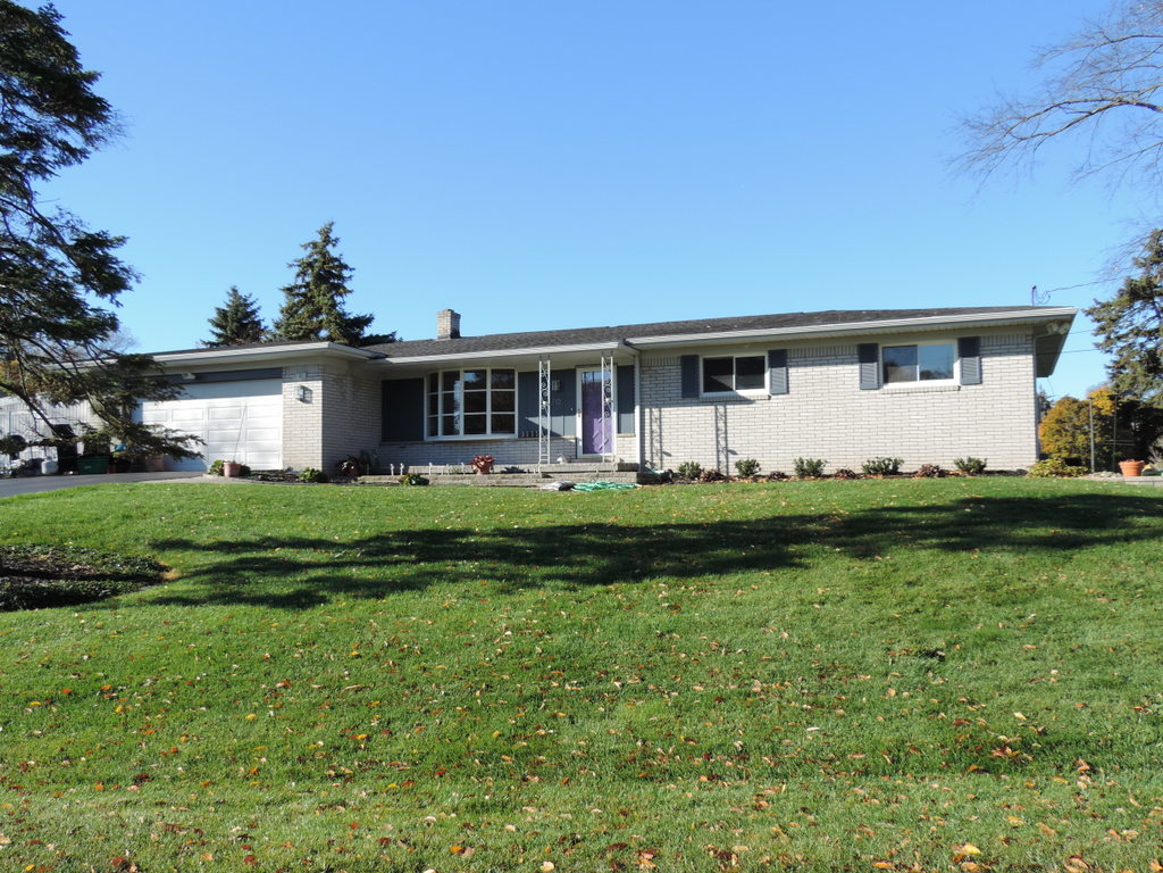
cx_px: 582
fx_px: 1008
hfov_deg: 60.0
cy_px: 436
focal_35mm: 30
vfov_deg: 46.8
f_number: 3.1
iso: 80
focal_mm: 5.3
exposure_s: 1/500
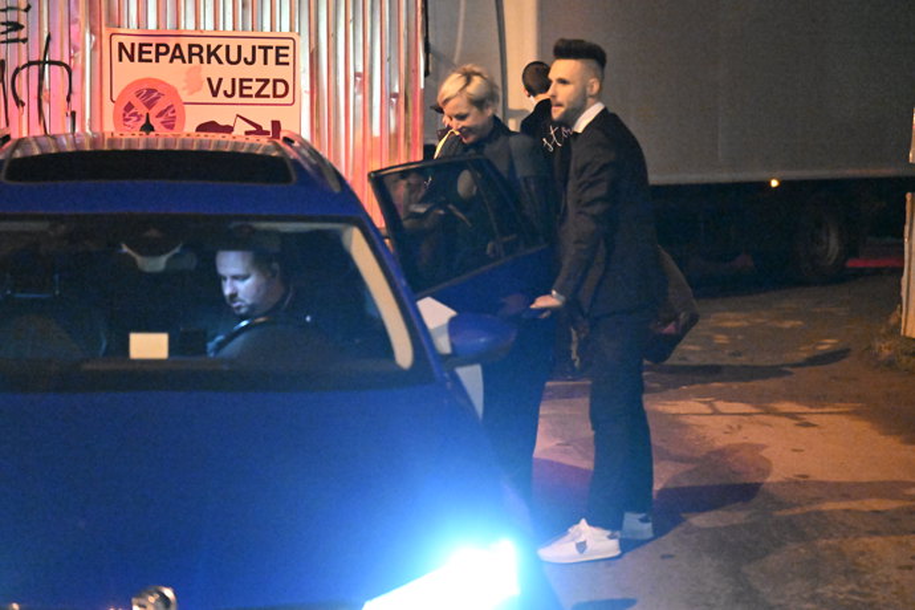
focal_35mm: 93
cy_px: 305
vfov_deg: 14.7
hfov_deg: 21.9
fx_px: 2364
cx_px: 458
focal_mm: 93
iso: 40000
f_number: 2.8
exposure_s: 1/200
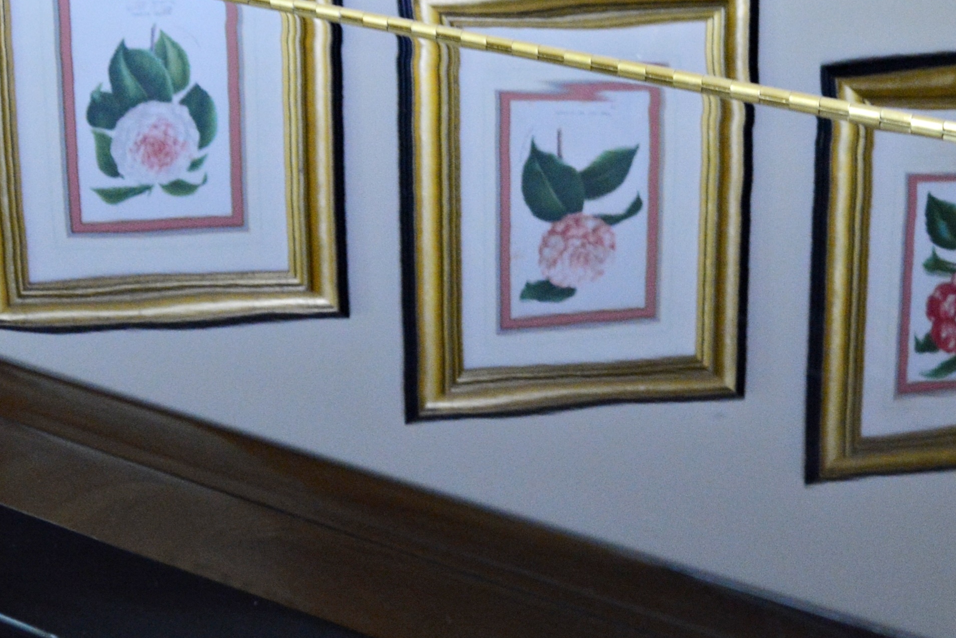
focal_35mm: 85
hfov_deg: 23.3
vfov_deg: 16.1
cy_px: 266
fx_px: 2257
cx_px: 846
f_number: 4
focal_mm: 18
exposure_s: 1/60
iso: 800
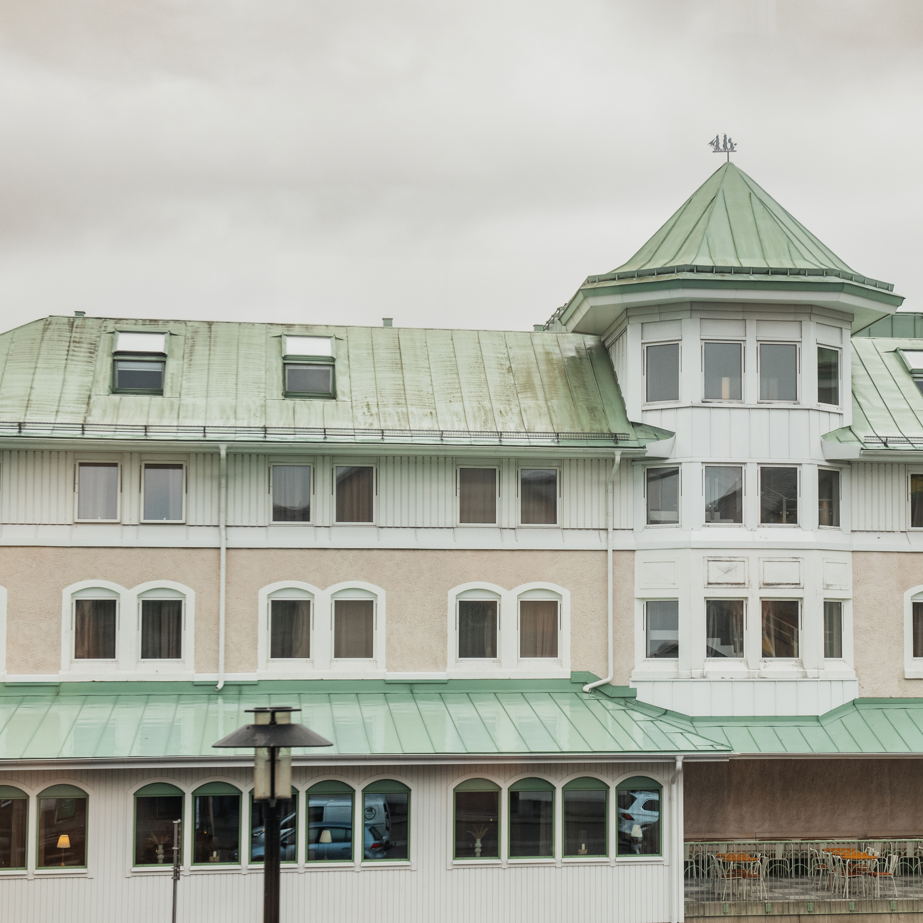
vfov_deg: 24.6
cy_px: 522
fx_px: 2112
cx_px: 618
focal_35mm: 70
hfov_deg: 24.5
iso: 560
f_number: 5
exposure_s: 1/320
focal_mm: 45
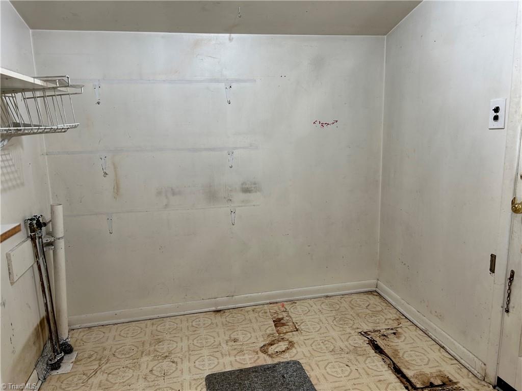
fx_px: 392
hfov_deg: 67.3
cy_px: 196
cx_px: 261
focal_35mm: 26
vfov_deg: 53.1
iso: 80
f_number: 1.5
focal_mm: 5.7
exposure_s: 1/60
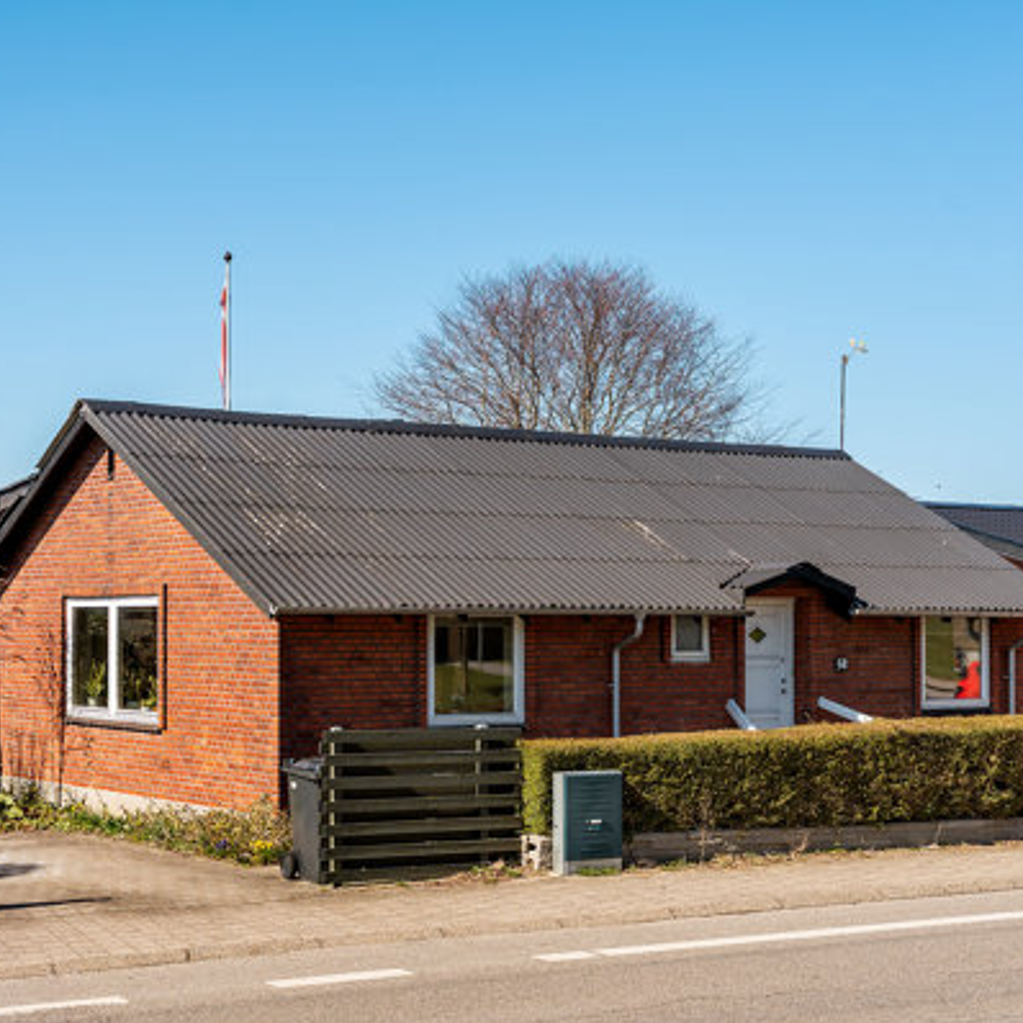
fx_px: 1973
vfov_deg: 29.1
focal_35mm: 59
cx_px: 427
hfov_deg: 29.0
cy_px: 512
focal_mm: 46
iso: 200
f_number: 6.3
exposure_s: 1/800
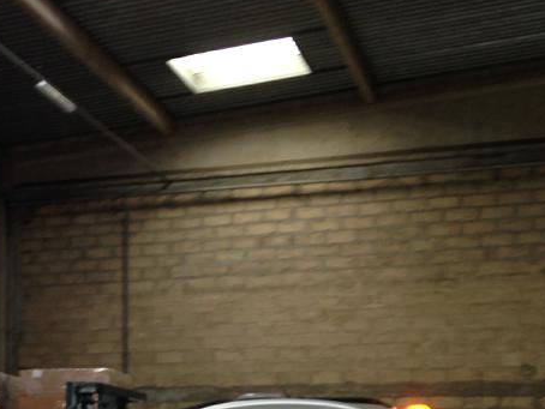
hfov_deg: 20.4
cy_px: 410
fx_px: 1465
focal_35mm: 93
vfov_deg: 15.6
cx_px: 2
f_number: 2.4
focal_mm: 4.12
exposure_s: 1/24
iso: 50
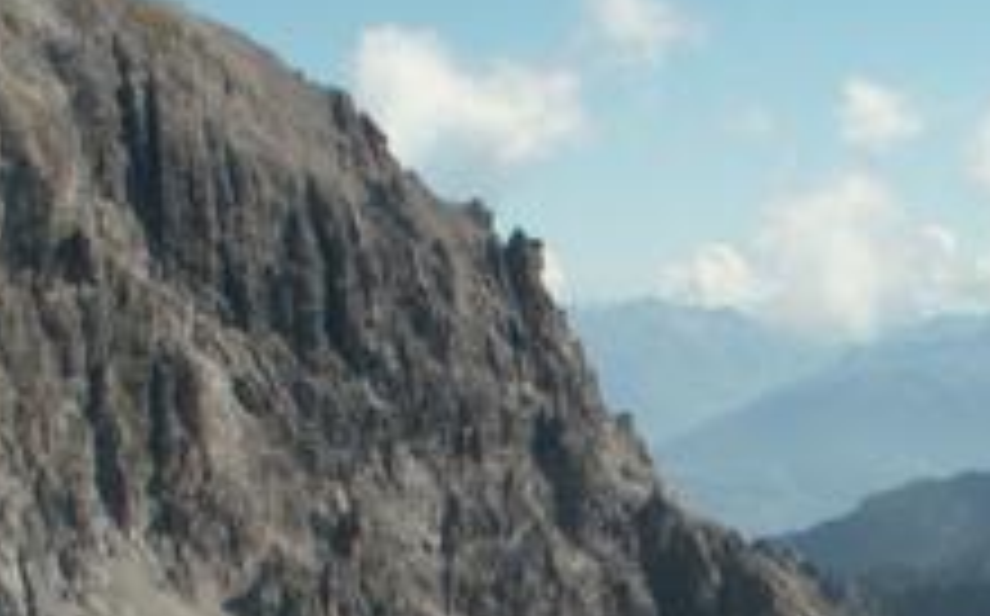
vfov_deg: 11.7
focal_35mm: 108
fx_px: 2911
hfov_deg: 18.7
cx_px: 1012
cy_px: 814
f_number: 8
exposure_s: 1/200
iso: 50
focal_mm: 5.86
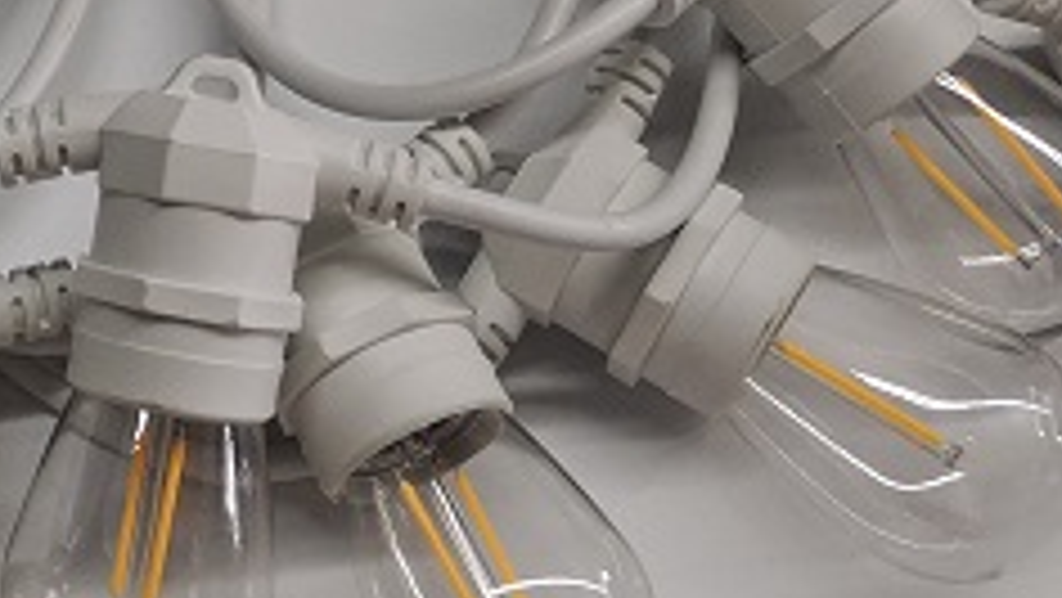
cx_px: -58
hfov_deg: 22.5
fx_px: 2536
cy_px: -49
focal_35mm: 90
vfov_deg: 13.2
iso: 100
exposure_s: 1/100
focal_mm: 4.75
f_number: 1.8
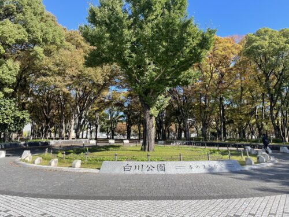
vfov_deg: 53.1
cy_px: 108
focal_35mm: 26
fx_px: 217
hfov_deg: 67.3
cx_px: 144
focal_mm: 4.2
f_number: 1.6
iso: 32
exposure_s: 1/1575
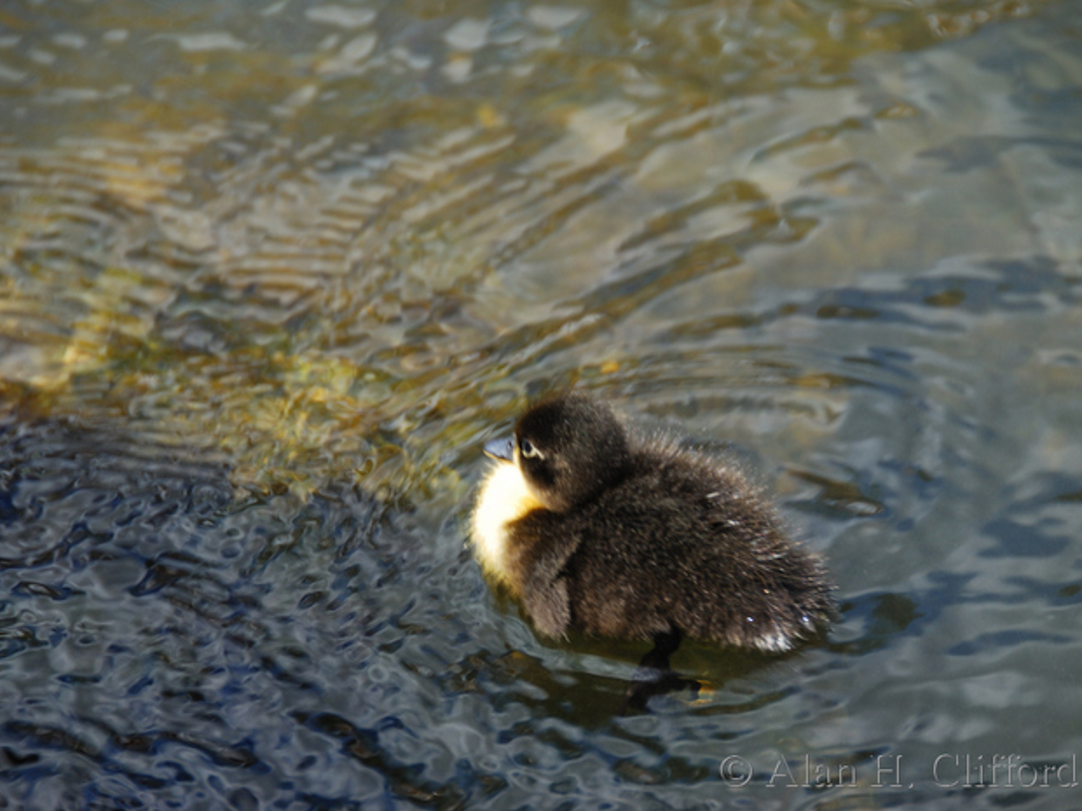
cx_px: 517
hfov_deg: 6.1
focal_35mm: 326
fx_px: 10190
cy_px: 405
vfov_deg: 4.6
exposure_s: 1/160
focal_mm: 200
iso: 100
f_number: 5.6
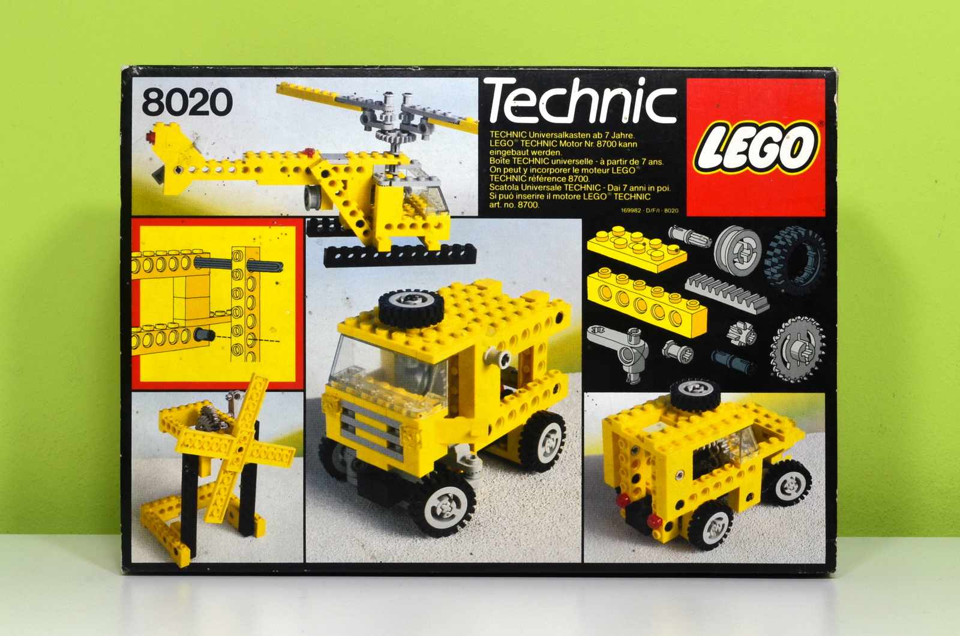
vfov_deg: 23.7
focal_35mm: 57
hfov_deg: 35.1
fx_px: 1517
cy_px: 318
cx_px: 480
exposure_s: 1/5
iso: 125
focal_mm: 38
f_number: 16
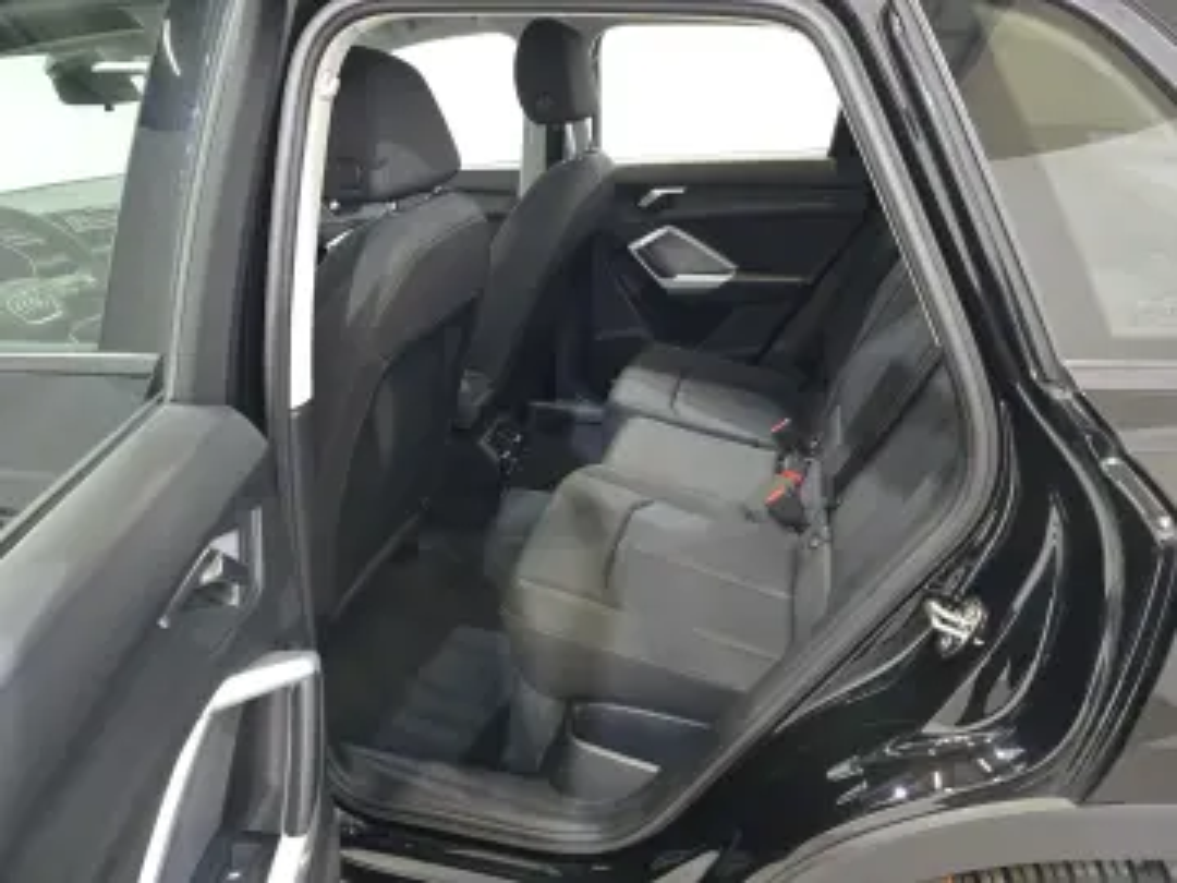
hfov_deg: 73.9
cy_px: 442
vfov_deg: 58.9
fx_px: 782
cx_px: 588
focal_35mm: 23
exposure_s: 1/100
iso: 2500
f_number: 1.7
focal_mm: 6.3
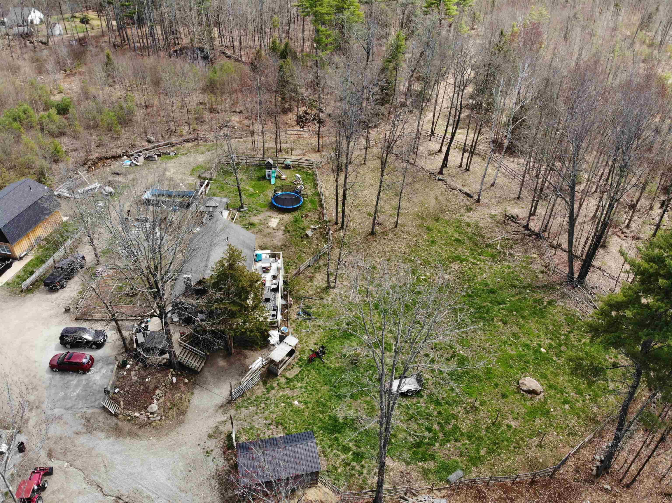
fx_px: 466
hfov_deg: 71.6
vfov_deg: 56.8
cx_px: 336
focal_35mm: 24
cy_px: 252
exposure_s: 1/92.5
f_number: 2.8
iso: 100
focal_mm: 4.5
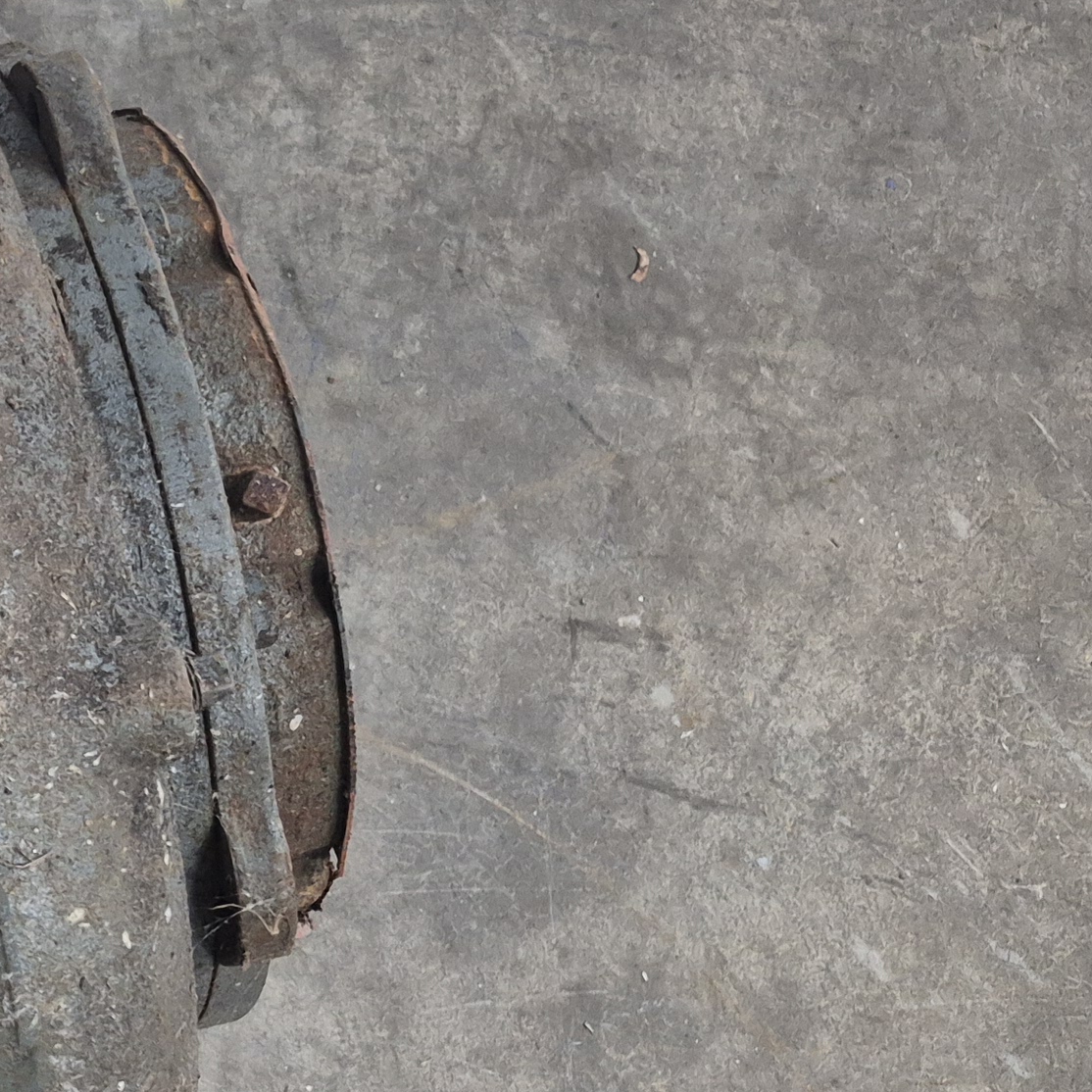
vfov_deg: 23.6
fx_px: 2605
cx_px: -769
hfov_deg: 19.1
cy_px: 661
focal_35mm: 73
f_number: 1.8
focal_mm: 5.4
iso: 640
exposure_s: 1/120
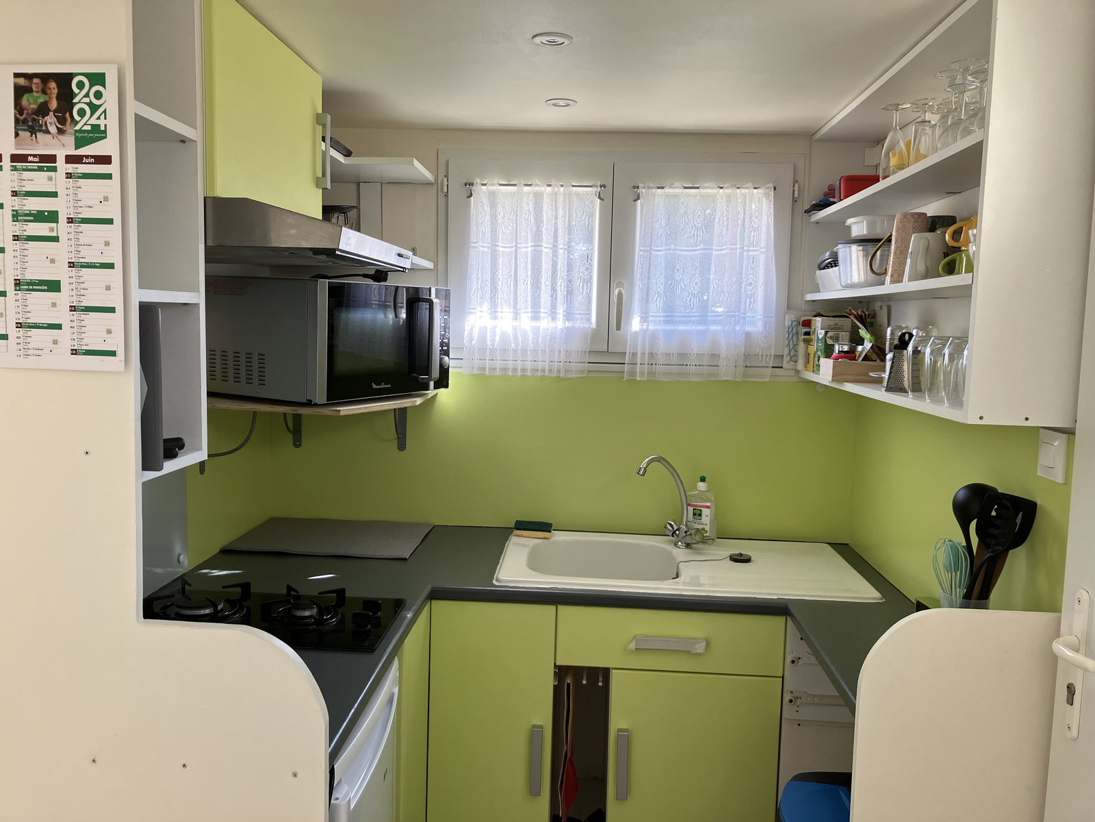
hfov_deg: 63.4
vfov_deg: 49.7
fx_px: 886
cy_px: 411
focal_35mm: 28
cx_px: 548
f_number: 1.8
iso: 64
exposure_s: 1/121
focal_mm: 3.99
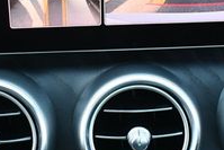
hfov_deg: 17.6
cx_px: 137
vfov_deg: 11.8
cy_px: 64
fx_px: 722
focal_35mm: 116
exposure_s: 1/200
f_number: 3.5
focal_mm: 18
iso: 800
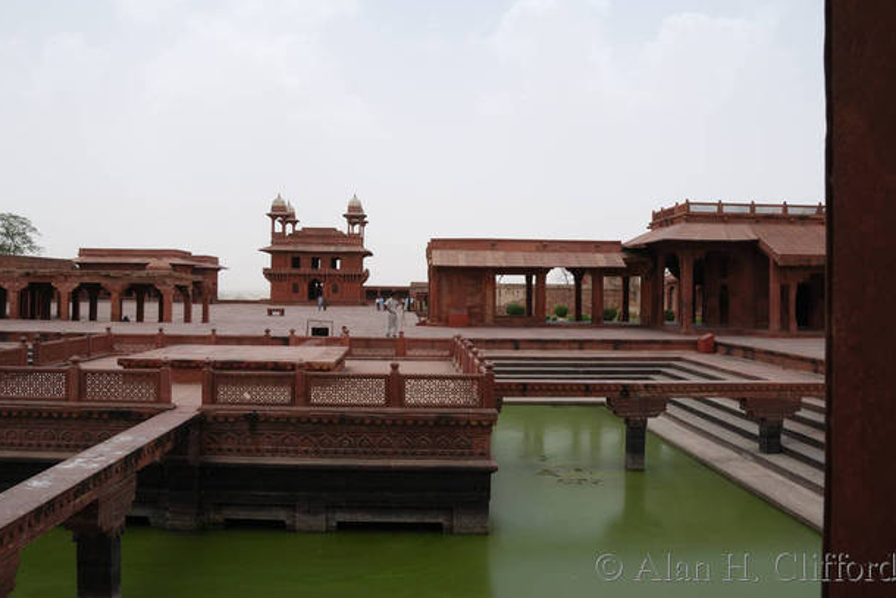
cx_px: 424
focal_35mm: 31
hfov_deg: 60.2
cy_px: 259
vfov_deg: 42.3
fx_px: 772
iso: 100
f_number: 7.1
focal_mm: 18
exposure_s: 1/250
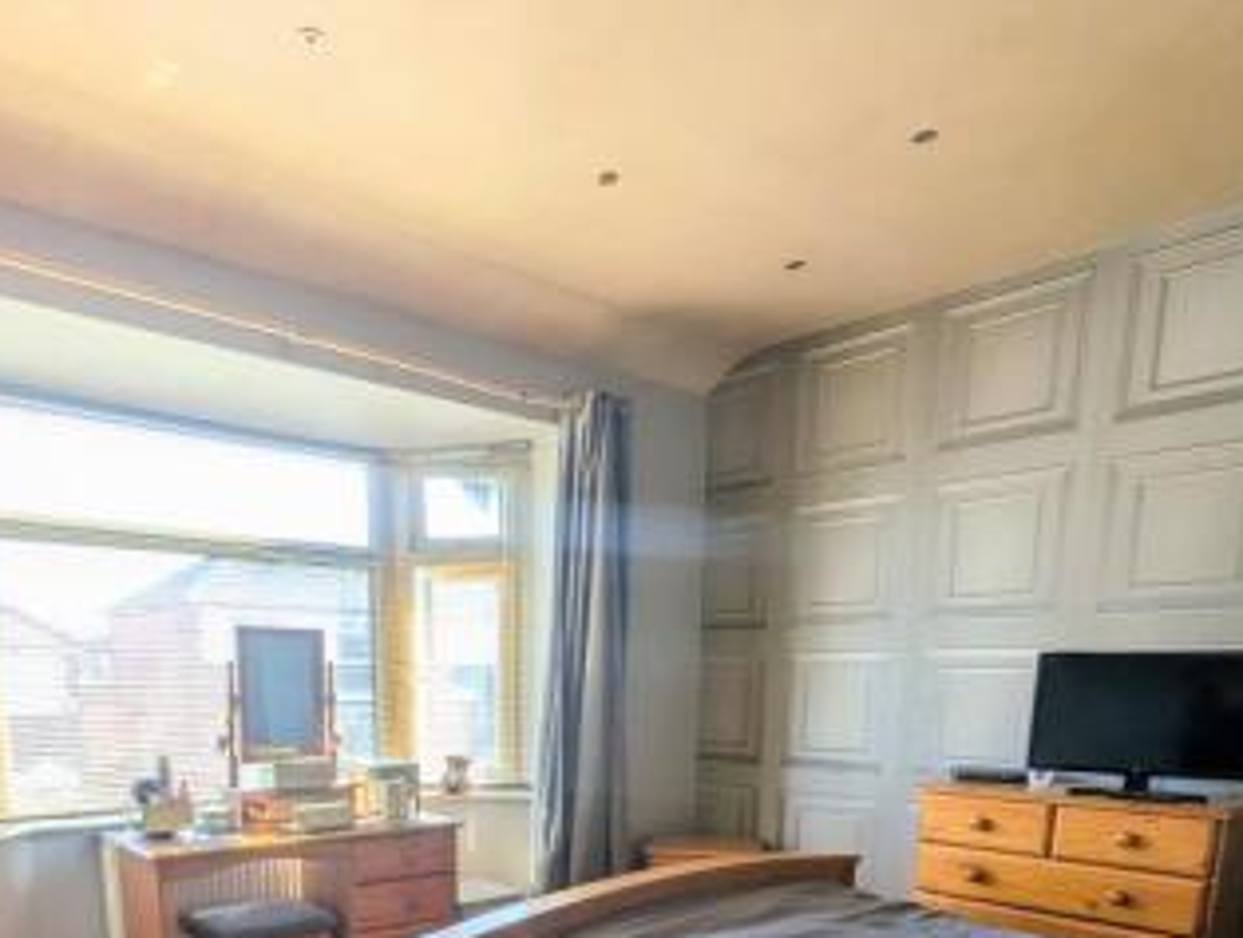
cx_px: 534
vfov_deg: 50.0
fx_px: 864
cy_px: 861
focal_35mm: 24
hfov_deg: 71.1
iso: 41
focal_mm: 1.95
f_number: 2.2
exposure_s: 1/105
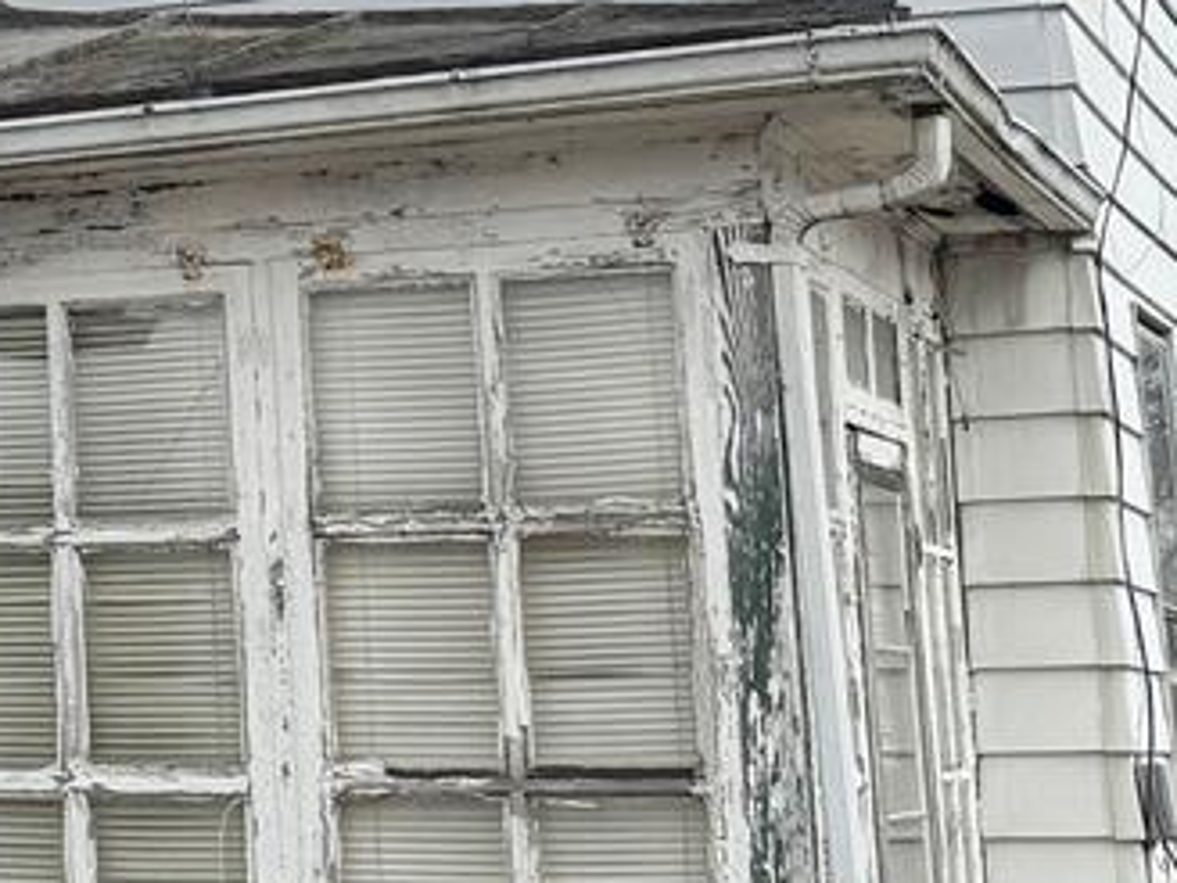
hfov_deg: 14.8
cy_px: 36
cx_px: -908
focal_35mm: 117
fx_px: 3978
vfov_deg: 12.5
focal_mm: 6.76
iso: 80
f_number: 1.78
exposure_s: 1/2907
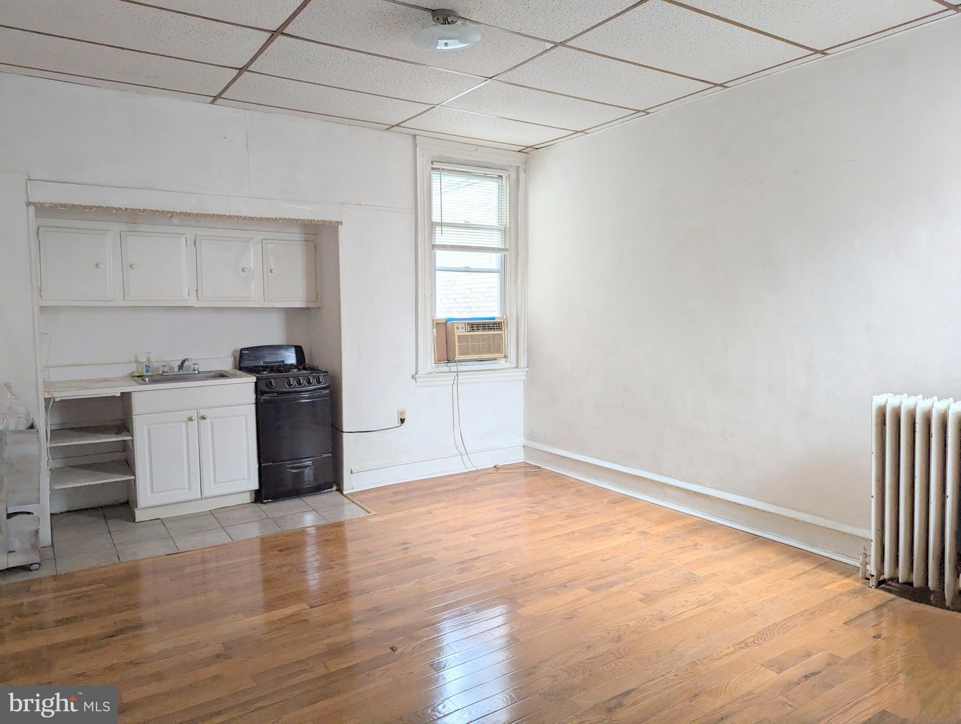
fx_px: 667
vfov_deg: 56.9
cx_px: 480
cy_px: 362
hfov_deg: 71.5
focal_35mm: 24
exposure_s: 1/147
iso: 190
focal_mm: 6.81
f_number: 1.85
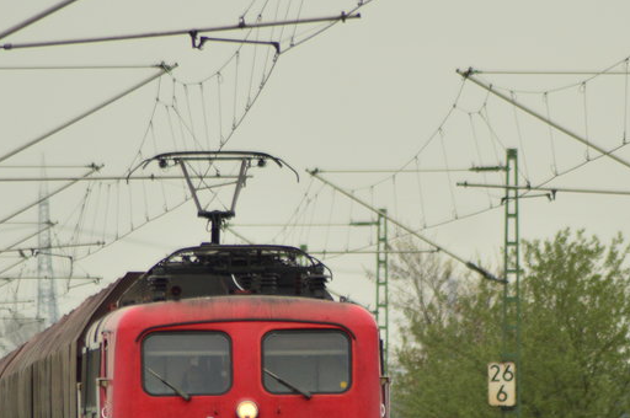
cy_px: 458
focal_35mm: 809
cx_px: 389
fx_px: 14139
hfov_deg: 2.6
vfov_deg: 1.7
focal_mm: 230
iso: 400
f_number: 5.6
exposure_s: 1/800
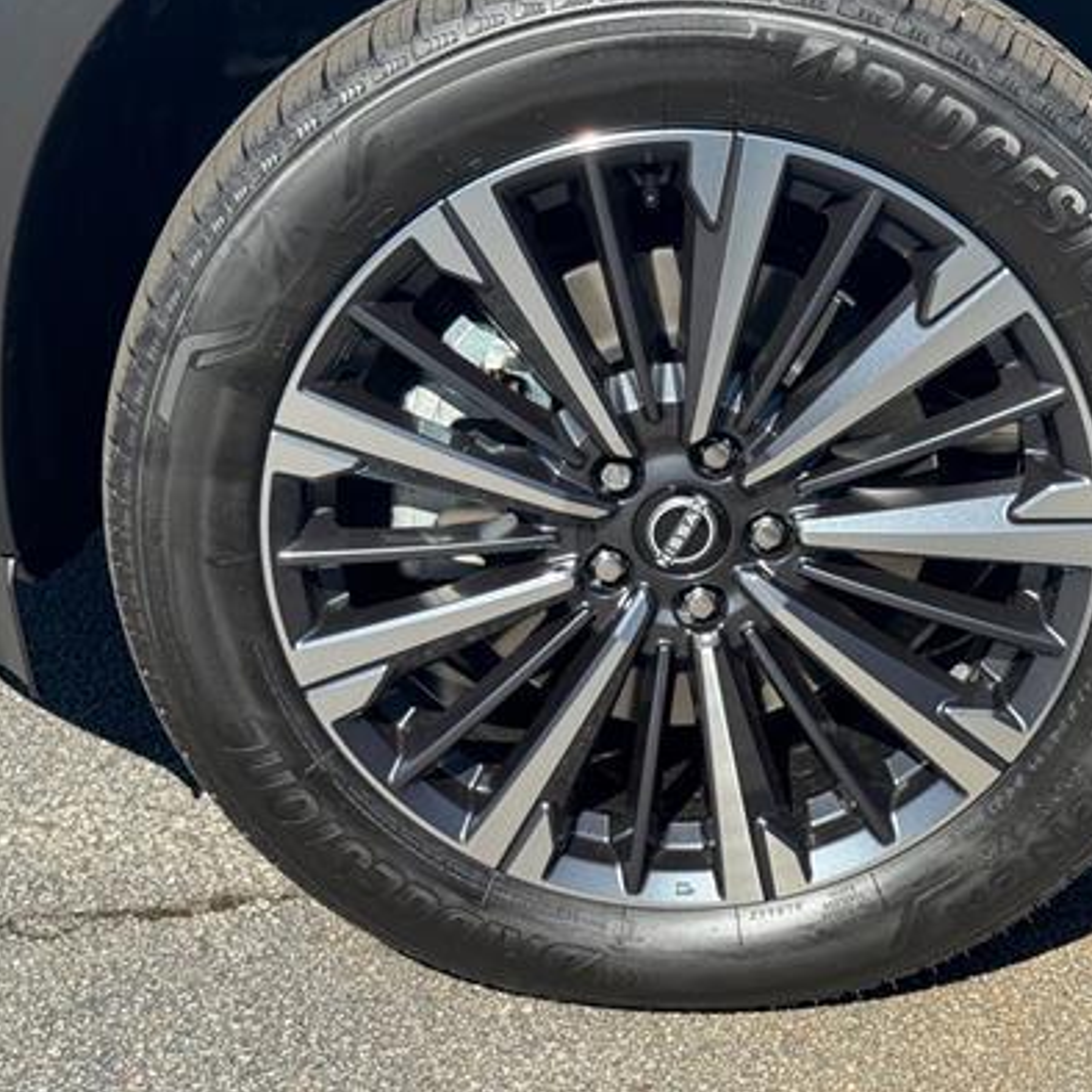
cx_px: 637
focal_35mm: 69
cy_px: 479
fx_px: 2463
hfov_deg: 25.0
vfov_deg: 25.0
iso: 64
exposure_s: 1/1818
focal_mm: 6.76
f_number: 1.78
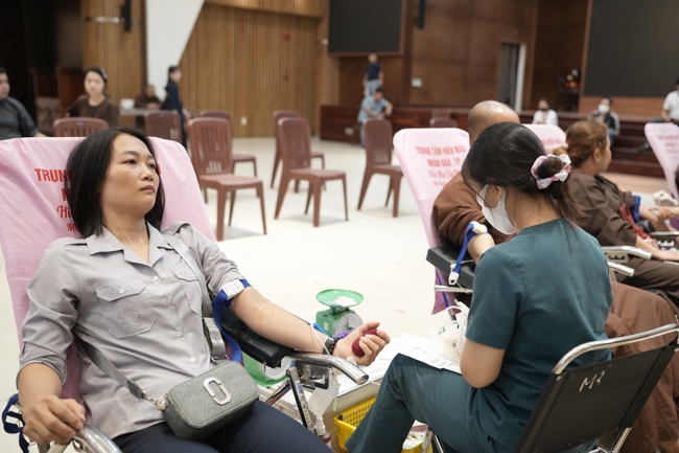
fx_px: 660
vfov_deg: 37.8
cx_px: 340
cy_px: 226
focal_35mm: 35
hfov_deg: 54.4
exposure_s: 1/125
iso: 1600
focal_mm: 35
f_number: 2.5
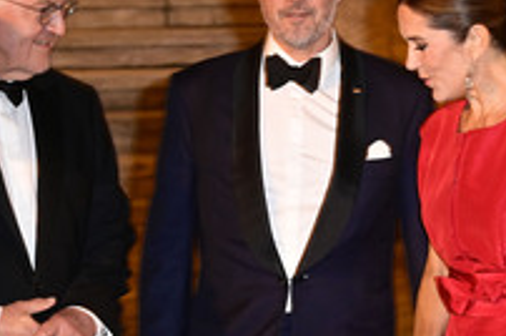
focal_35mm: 268
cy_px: 213
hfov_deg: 7.7
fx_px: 3761
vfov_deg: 5.1
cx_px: 197
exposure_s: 1/100
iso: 3200
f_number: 5.6
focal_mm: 120
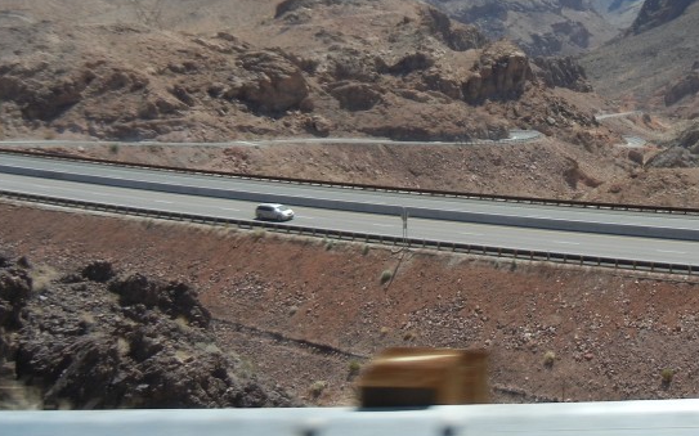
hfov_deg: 33.1
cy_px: 14
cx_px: 559
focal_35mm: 60
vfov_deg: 21.0
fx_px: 1143
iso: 160
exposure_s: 1/370
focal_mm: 5.4
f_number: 7
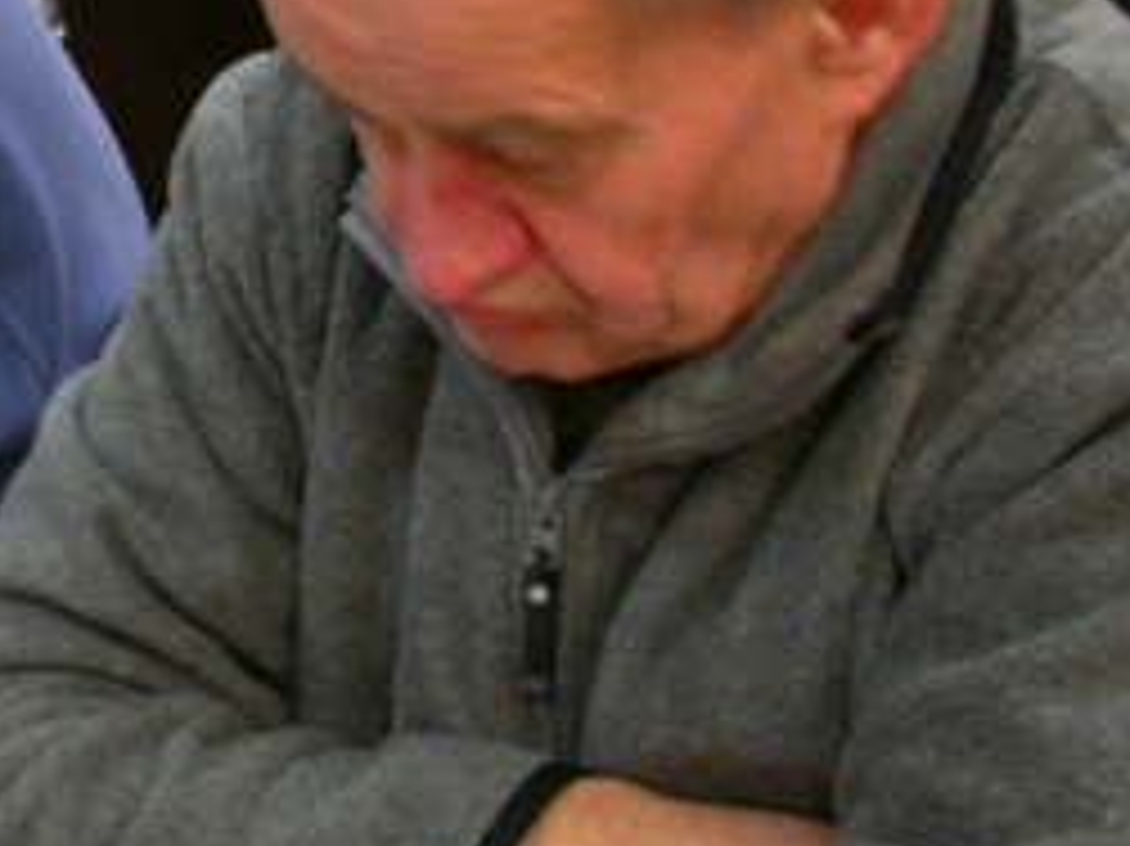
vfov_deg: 15.2
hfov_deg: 19.8
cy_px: 324
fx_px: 3165
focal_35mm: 97
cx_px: 63
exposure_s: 1/9.8
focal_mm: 7.85
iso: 100
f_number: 2.6
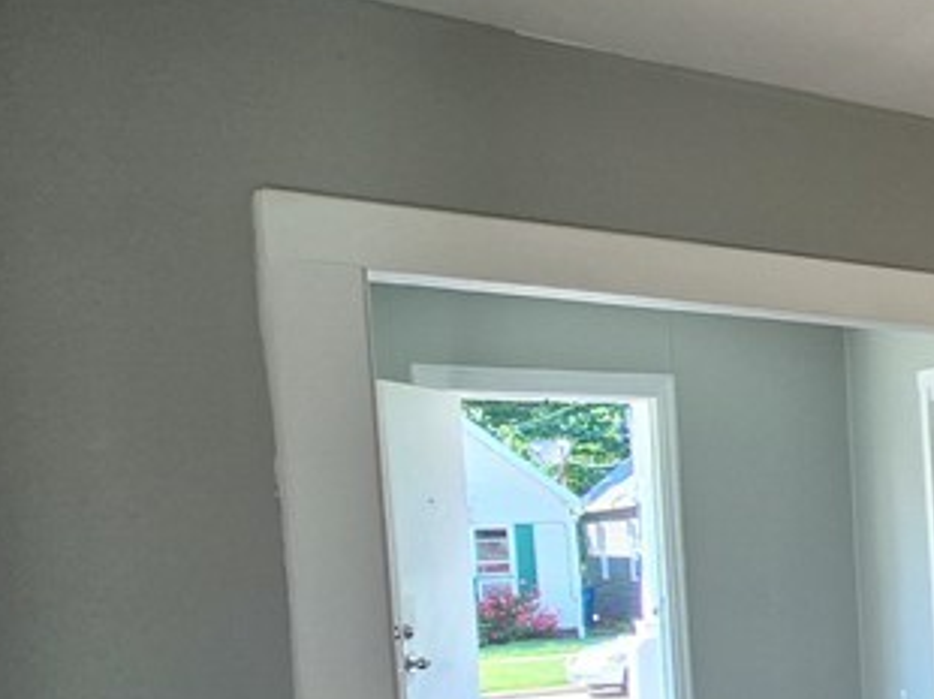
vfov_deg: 32.3
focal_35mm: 43
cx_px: 1455
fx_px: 1159
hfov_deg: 27.2
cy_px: 591
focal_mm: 1.74
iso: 80
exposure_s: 1/60
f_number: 2.2
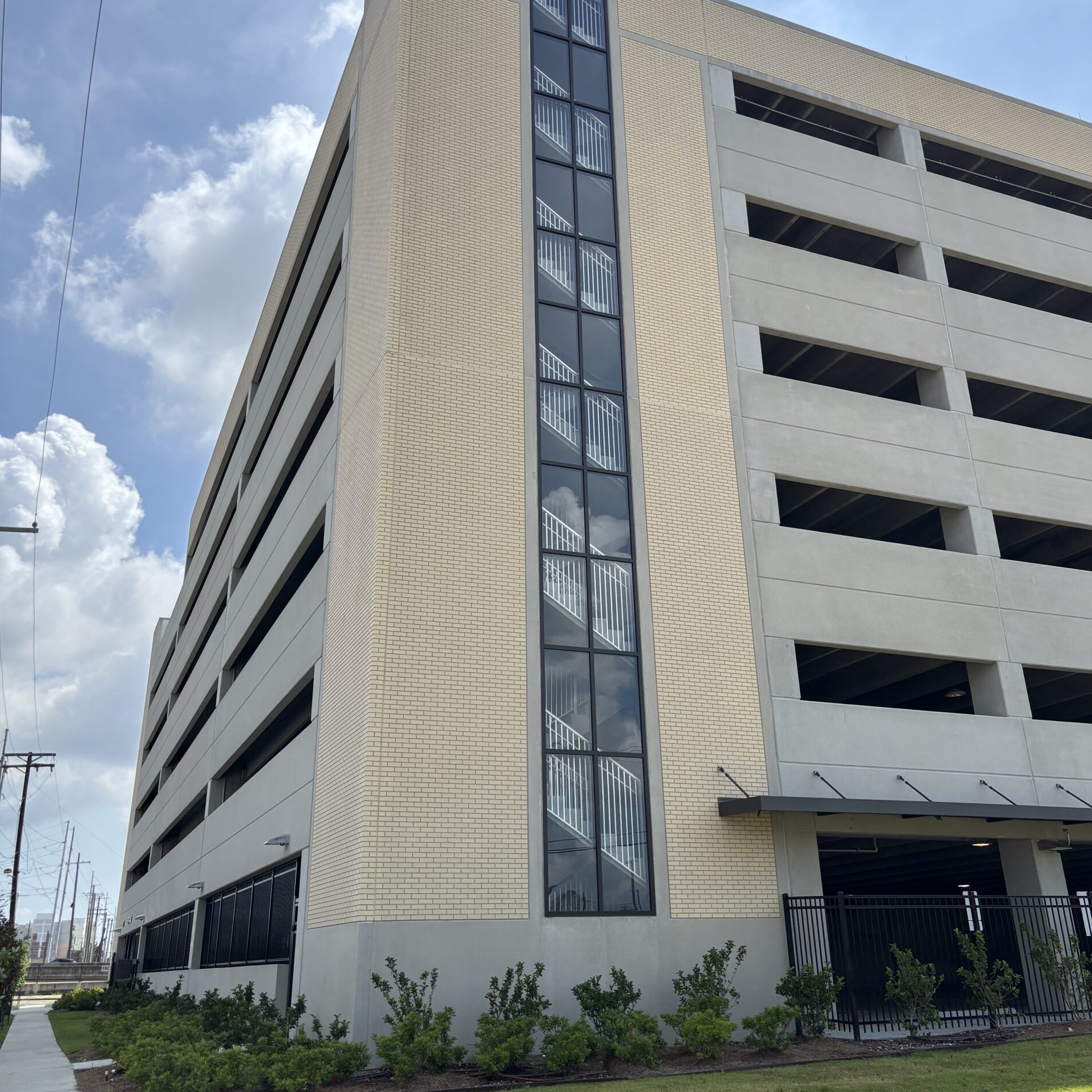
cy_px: 475
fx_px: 1106
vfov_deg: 52.4
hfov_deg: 52.5
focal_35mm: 31
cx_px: 551
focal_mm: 5.96
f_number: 1.6
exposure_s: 1/3937
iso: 50
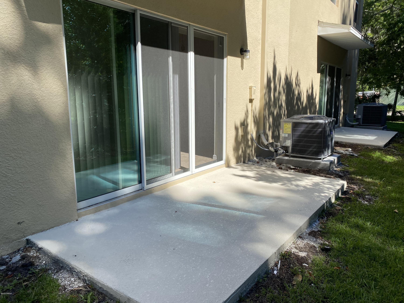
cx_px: 202
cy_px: 152
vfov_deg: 53.1
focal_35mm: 26
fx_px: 303
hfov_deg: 67.3
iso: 32
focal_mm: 4.25
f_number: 1.8
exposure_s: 1/1587
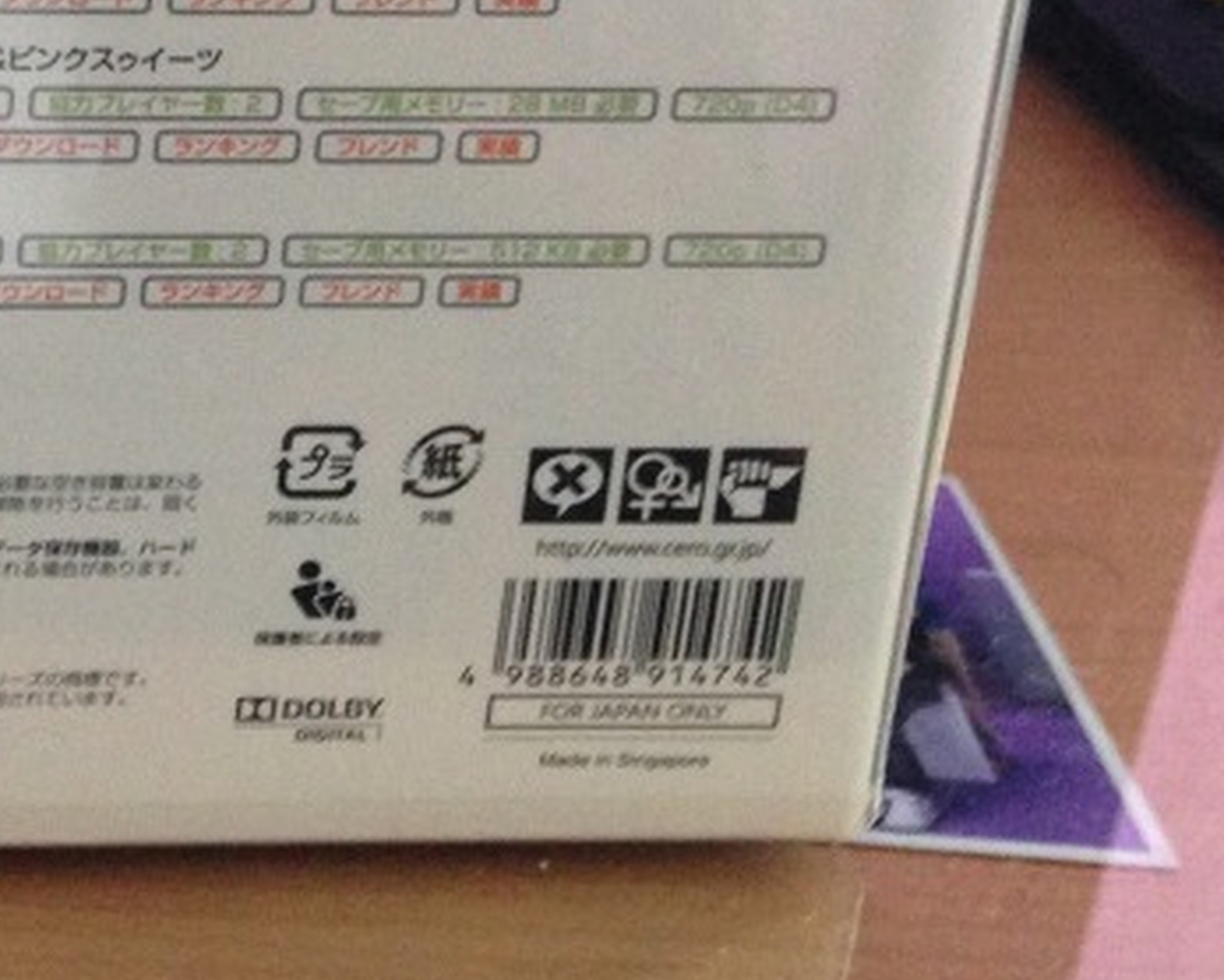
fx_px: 3443
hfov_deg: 18.8
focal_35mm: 95
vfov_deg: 16.0
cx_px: -332
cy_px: 102
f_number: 2.4
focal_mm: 4.13
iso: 250
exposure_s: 1/20
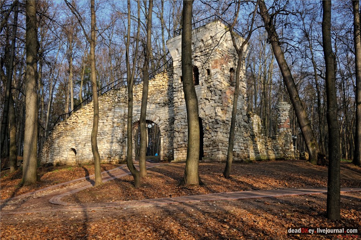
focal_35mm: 33
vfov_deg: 39.8
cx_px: 180
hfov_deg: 57.3
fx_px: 330
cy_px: 120
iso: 320
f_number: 7.1
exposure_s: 1/400
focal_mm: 22
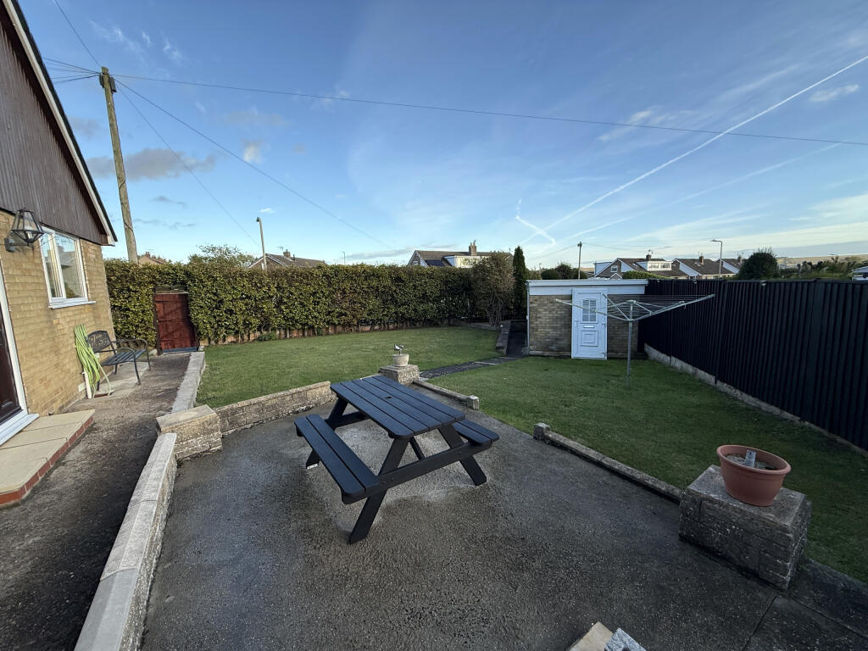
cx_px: 434
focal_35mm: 14
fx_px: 351
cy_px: 326
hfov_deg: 102.1
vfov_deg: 85.7
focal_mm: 2.22
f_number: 2.2
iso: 50
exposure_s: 1/506
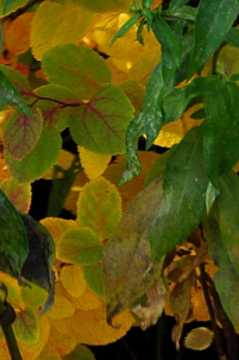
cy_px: -331
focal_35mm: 624
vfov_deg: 3.3
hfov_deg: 2.2
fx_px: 6235
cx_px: -102
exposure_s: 1/125
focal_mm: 105
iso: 400
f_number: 5.6
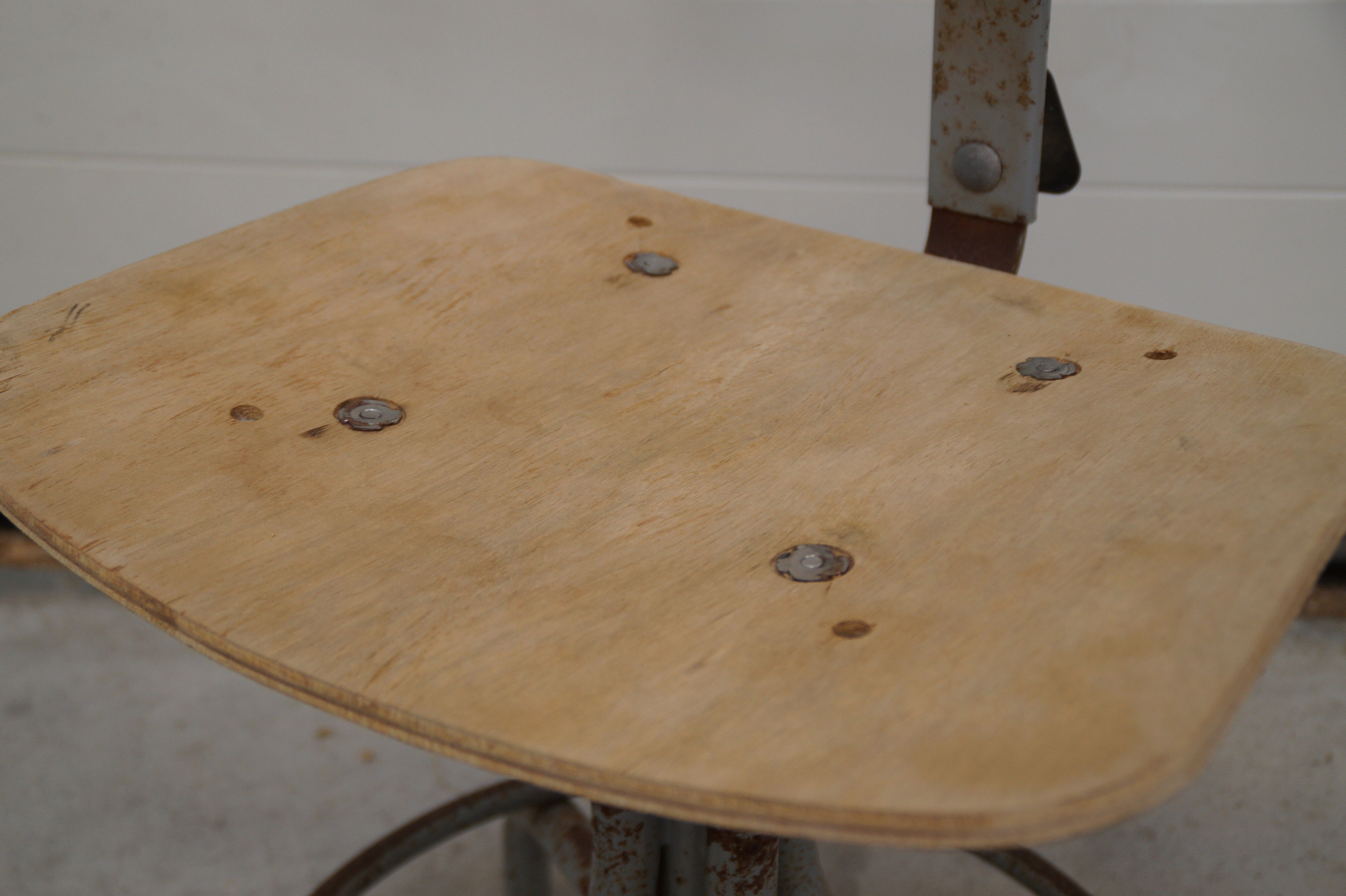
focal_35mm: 52
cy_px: 448
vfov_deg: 25.7
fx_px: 1962
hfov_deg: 37.9
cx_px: 673
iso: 320
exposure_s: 1/60
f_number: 4.5
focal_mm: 35
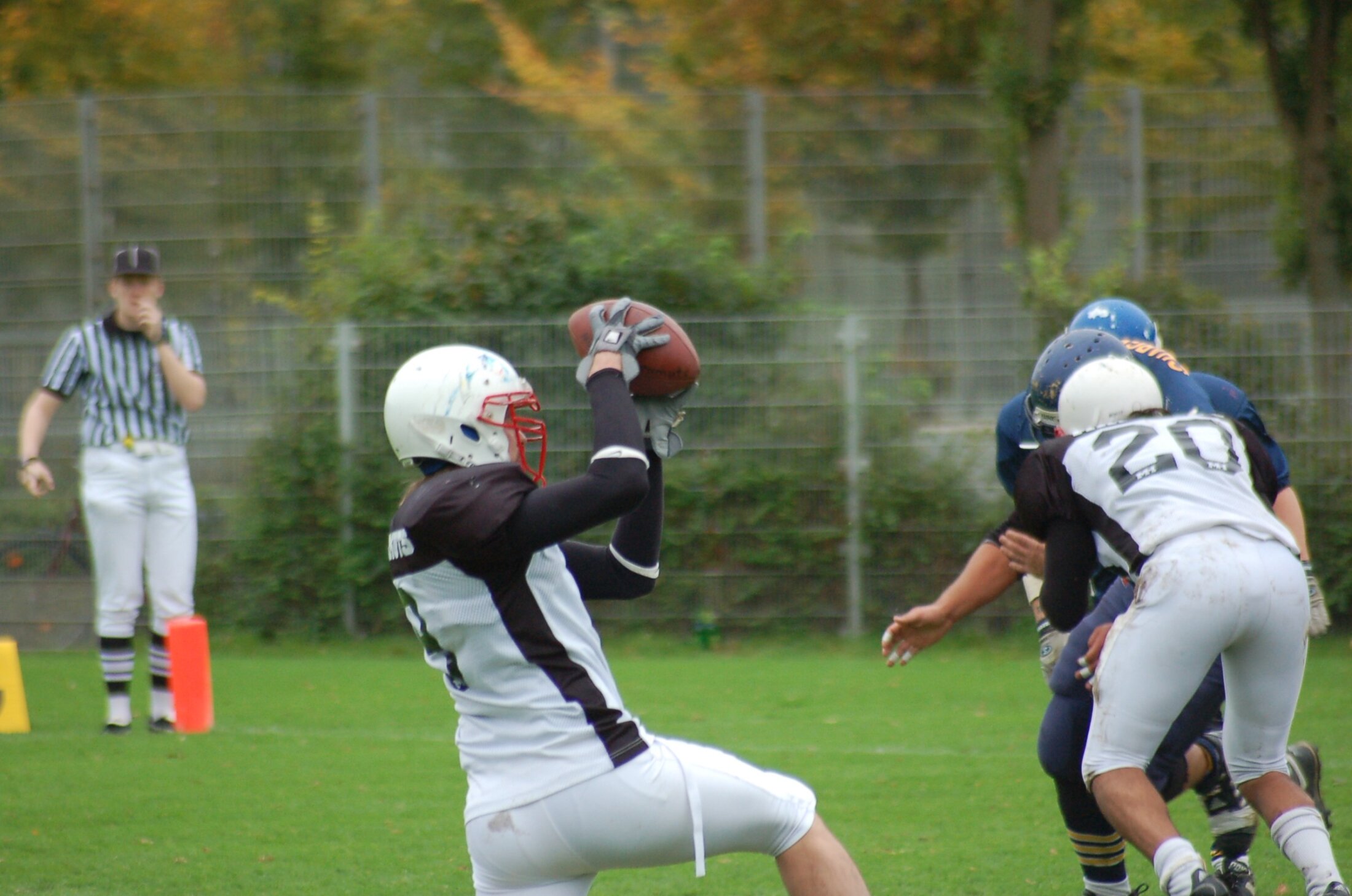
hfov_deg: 5.1
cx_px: 676
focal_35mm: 405
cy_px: 448
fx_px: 15181
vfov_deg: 3.4
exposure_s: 1/500
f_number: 5.6
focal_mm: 270
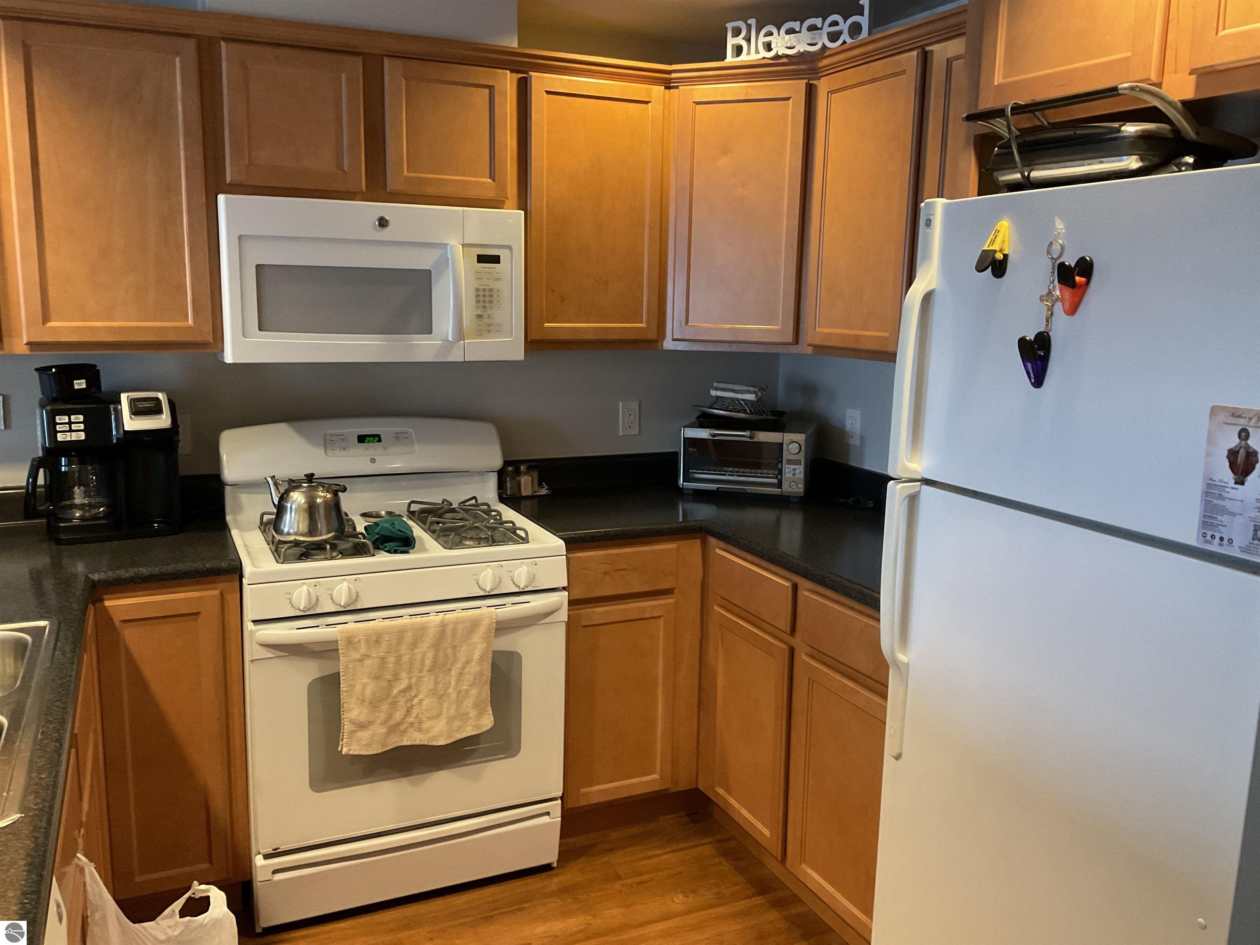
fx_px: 1056
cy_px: 472
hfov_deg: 61.7
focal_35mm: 29
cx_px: 630
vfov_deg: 48.2
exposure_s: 1/60
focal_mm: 3
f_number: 1.8
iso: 250
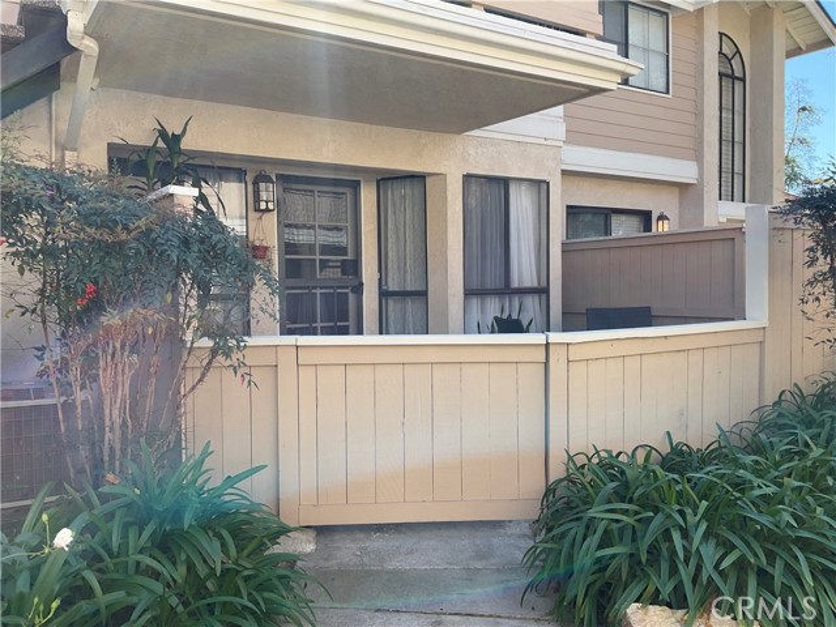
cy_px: 314
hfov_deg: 61.7
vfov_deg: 48.2
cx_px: 418
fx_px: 700
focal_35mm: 29
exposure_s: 1/495
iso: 16
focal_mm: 3
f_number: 1.8
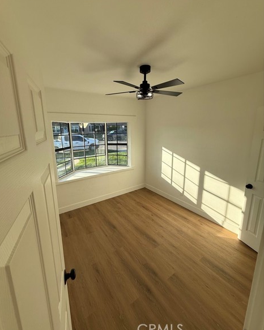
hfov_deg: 84.0
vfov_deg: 96.7
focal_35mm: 15
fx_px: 147
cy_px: 156
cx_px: 129
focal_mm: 2.22
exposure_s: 1/830
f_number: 2.2
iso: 64
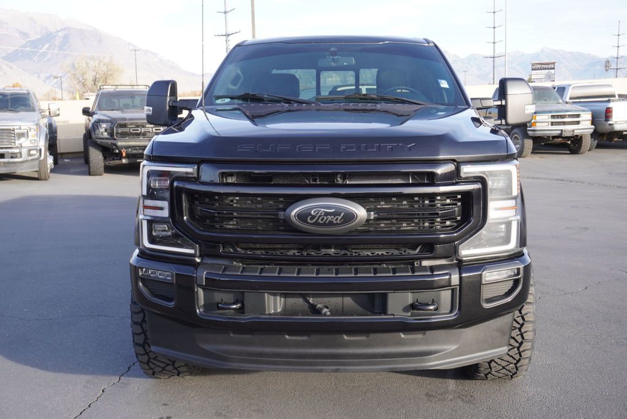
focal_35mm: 40
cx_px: 314
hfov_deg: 47.9
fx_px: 706
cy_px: 210
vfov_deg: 33.1
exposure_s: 1/80
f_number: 5.6
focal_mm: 27
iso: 100
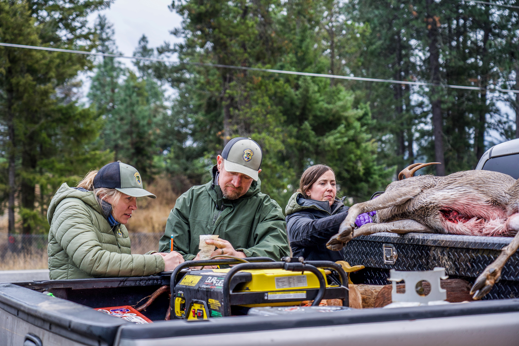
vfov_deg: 19.7
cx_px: 260
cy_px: 173
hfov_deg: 29.2
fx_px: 995
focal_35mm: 69
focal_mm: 69
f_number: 4
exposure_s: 1/160
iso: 640
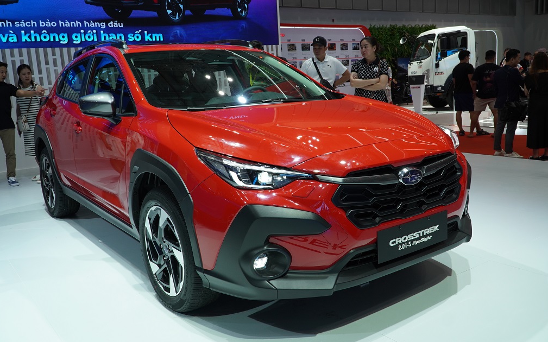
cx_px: 274
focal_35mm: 31
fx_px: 463
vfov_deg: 40.6
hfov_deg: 61.2
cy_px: 164
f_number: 6.3
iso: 500
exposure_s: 1/100
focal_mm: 20
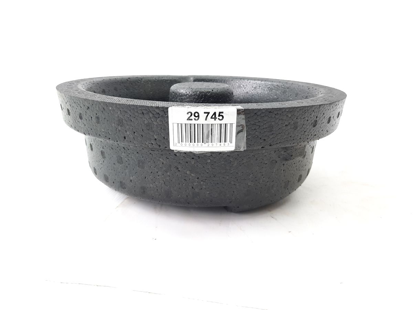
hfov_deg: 69.4
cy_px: 155
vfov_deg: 54.9
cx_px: 206
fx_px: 298
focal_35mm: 25
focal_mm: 4.6
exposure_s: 1/50
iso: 160
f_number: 2
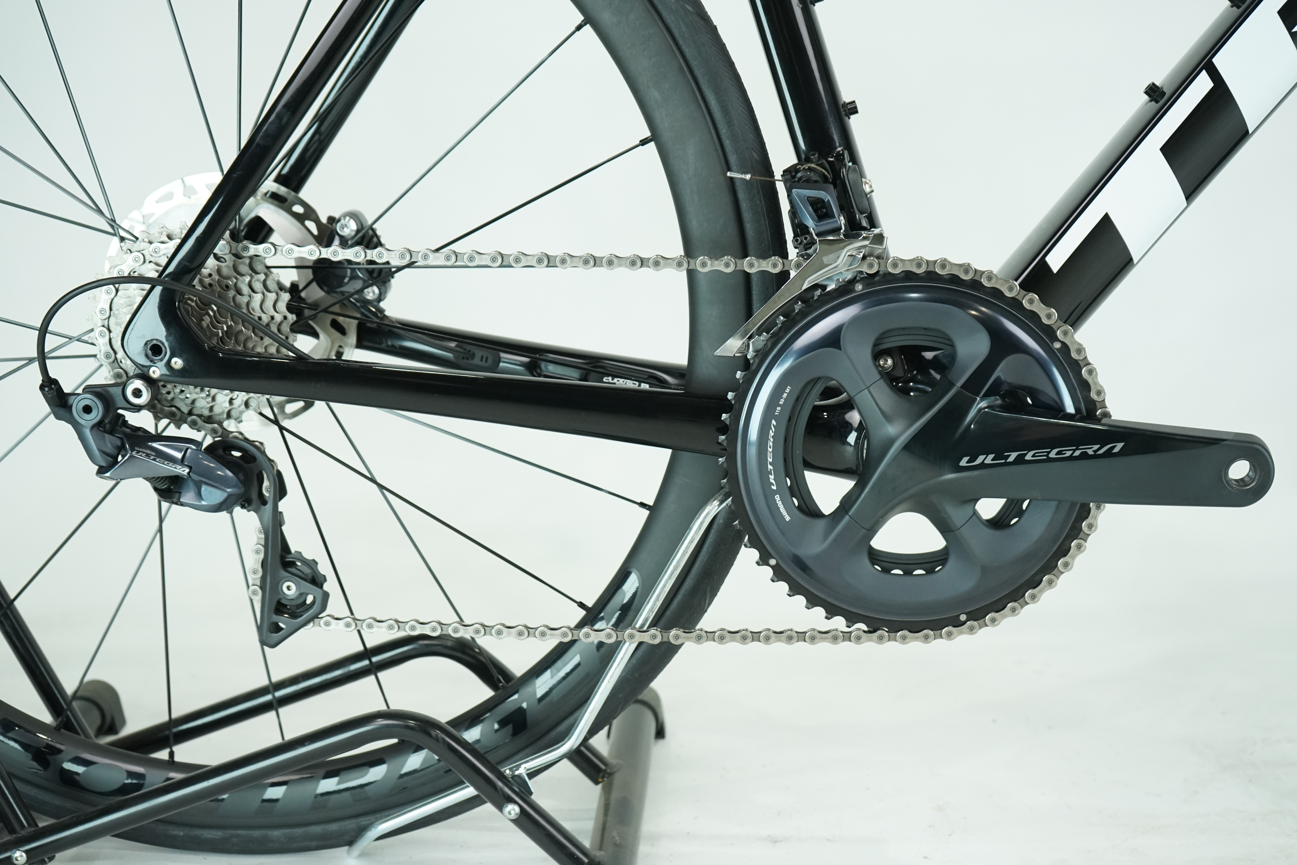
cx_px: 648
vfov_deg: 28.1
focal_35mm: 48
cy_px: 432
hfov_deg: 41.1
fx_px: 1729
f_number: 5.6
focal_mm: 48
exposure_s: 1/200
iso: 1600
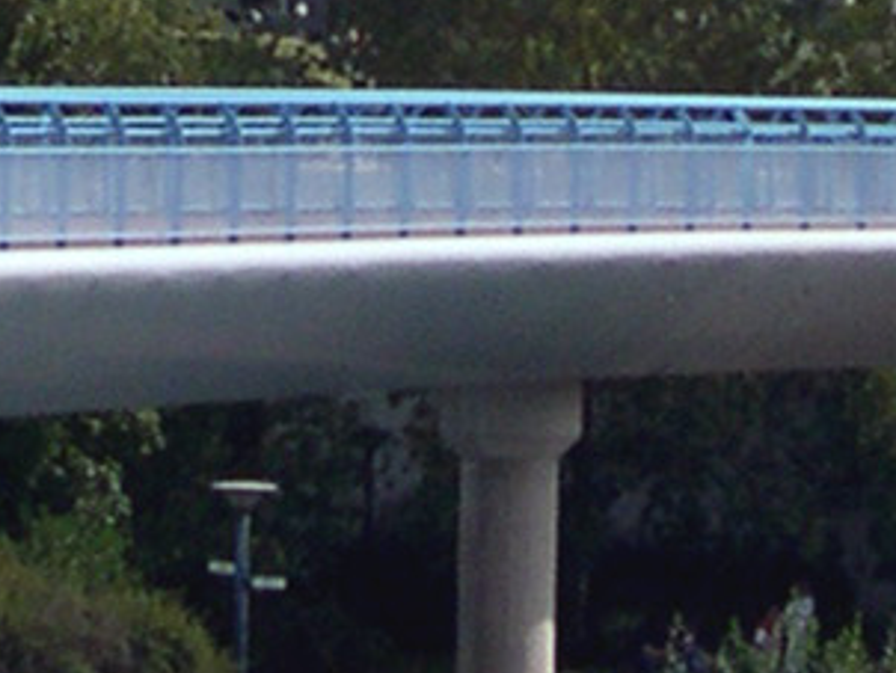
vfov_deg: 5.7
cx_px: 550
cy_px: -694
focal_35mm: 256
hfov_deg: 7.7
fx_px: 6632
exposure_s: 1/320
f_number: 7.6
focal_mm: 8
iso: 100
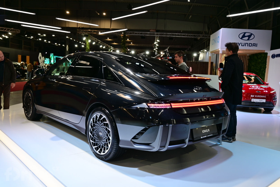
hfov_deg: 59.5
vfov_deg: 41.7
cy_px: 94
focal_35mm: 32
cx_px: 140
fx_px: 245
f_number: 4.5
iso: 100
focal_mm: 21
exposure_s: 1/80
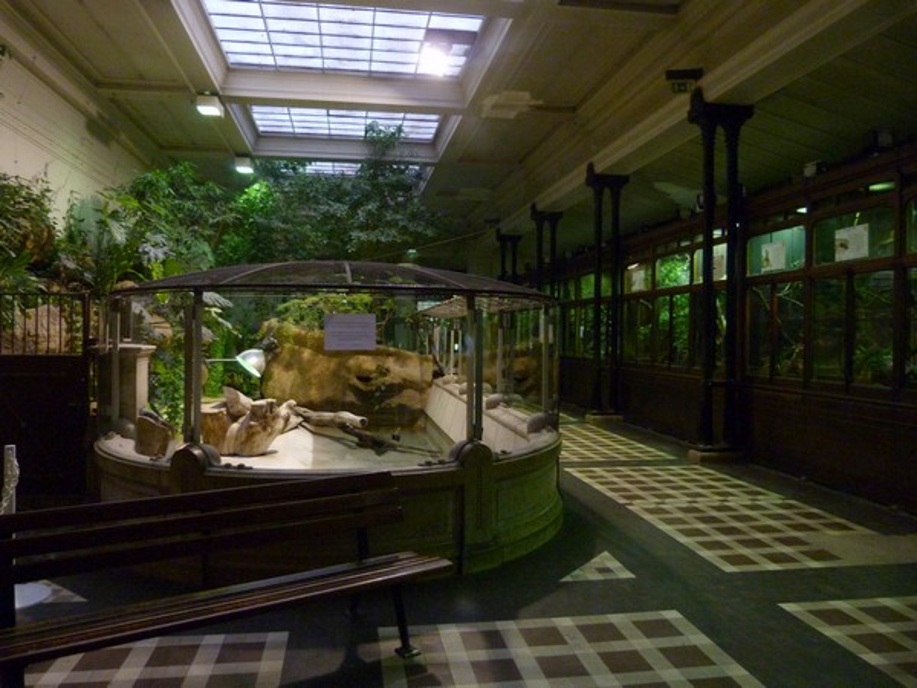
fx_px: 662
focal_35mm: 25
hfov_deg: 69.4
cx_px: 458
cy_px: 344
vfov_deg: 54.9
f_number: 2.8
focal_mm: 4.5
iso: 400
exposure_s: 1/60
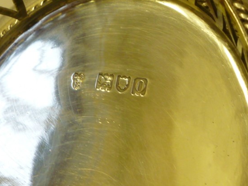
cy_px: 95
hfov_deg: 20.2
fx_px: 695
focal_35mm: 97
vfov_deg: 15.3
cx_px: 141
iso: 200
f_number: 4.5
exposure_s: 1/40
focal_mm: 7.5
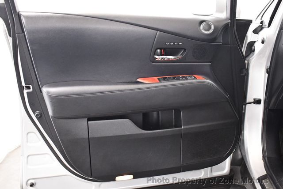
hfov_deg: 53.1
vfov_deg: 36.9
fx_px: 283
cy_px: 94
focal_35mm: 36
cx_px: 142
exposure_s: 1/60
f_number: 3.5
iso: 3600
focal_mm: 18
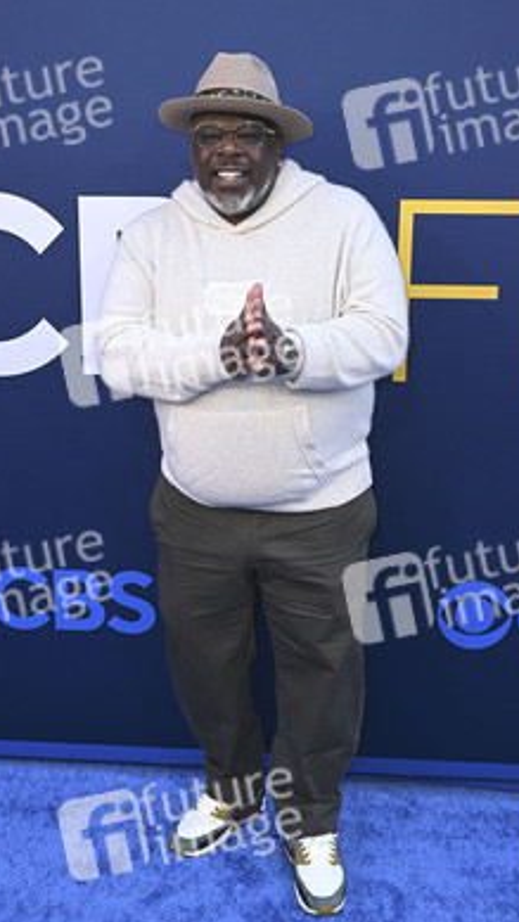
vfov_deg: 47.3
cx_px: 249
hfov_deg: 27.7
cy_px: 469
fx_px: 1051
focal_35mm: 43
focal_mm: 40
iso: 640
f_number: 5.6
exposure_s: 1/200
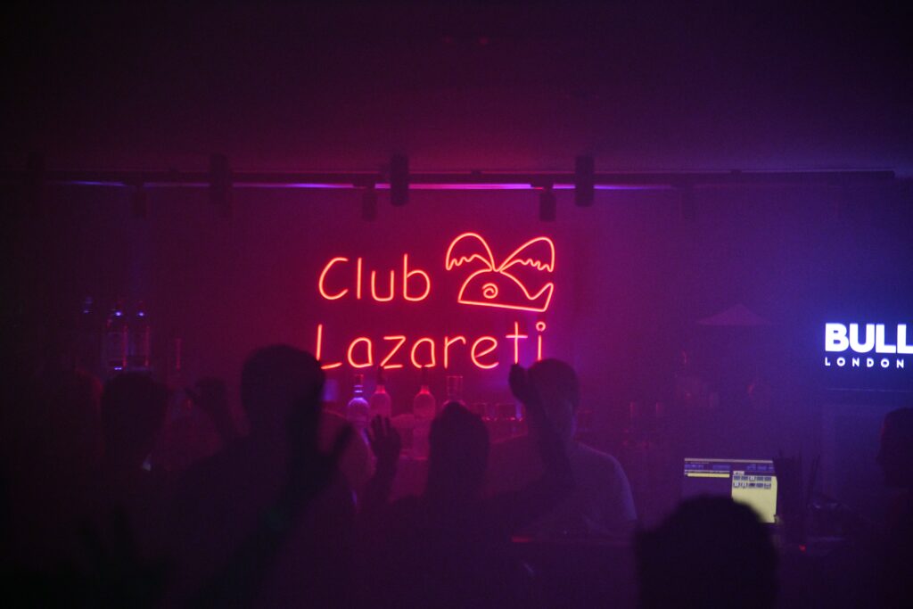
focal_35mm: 105
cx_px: 456
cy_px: 304
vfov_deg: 13.0
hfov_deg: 19.5
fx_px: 2663
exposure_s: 1/125
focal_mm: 105
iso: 5000
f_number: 4.5
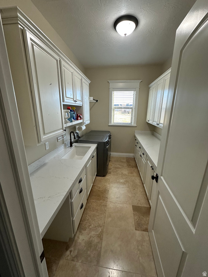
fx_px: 112
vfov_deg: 102.1
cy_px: 138
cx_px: 104
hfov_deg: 85.7
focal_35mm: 14
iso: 200
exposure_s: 1/120
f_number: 2.2
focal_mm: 2.22
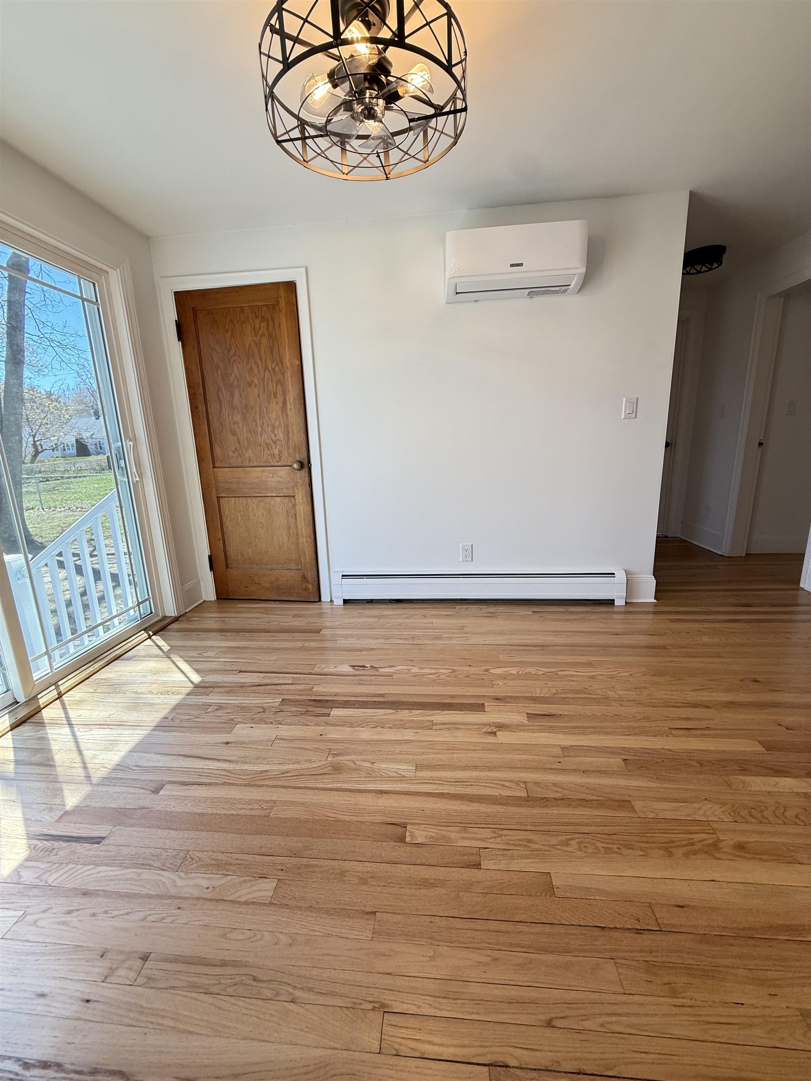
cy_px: 540
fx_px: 437
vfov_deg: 102.1
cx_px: 406
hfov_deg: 85.7
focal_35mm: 14
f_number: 2.2
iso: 80
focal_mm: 2.22
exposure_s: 1/120
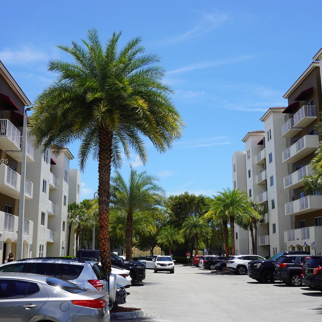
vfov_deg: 39.2
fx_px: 453
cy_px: 162
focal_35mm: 43
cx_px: 157
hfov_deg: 39.2
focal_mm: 22
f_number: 10
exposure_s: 1/160
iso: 100
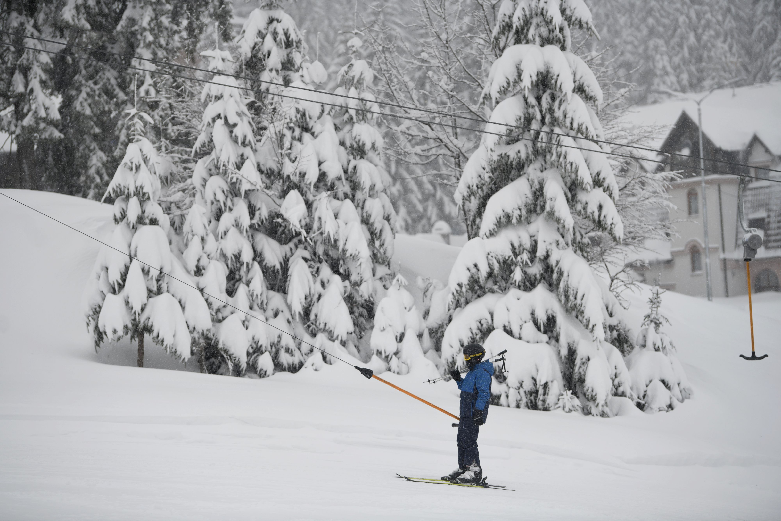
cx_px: 390
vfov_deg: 11.0
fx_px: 2712
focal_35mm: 125
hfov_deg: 16.4
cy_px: 260
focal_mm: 125
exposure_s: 1/2500
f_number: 2.8
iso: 160
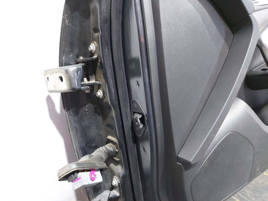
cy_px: 100
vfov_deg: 56.8
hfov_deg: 71.6
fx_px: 186
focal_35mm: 24
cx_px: 134
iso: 400
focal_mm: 5.23
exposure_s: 1/20
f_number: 1.8
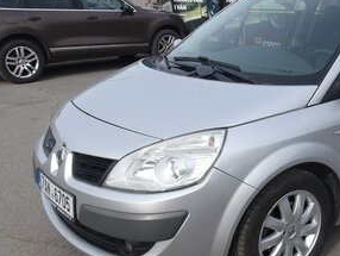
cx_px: 282
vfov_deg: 31.6
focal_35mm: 46
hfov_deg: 39.3
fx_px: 452
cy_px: 136
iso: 100
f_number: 3
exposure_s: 1/951
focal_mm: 4.9
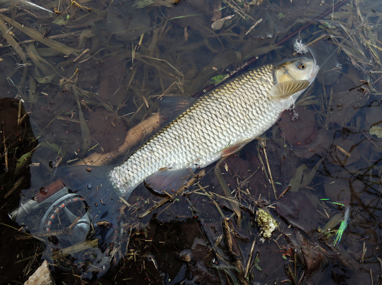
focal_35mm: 28
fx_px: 309
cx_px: 191
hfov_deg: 63.5
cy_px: 142
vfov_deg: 49.6
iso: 100
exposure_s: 1/200
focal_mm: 5
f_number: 2.2
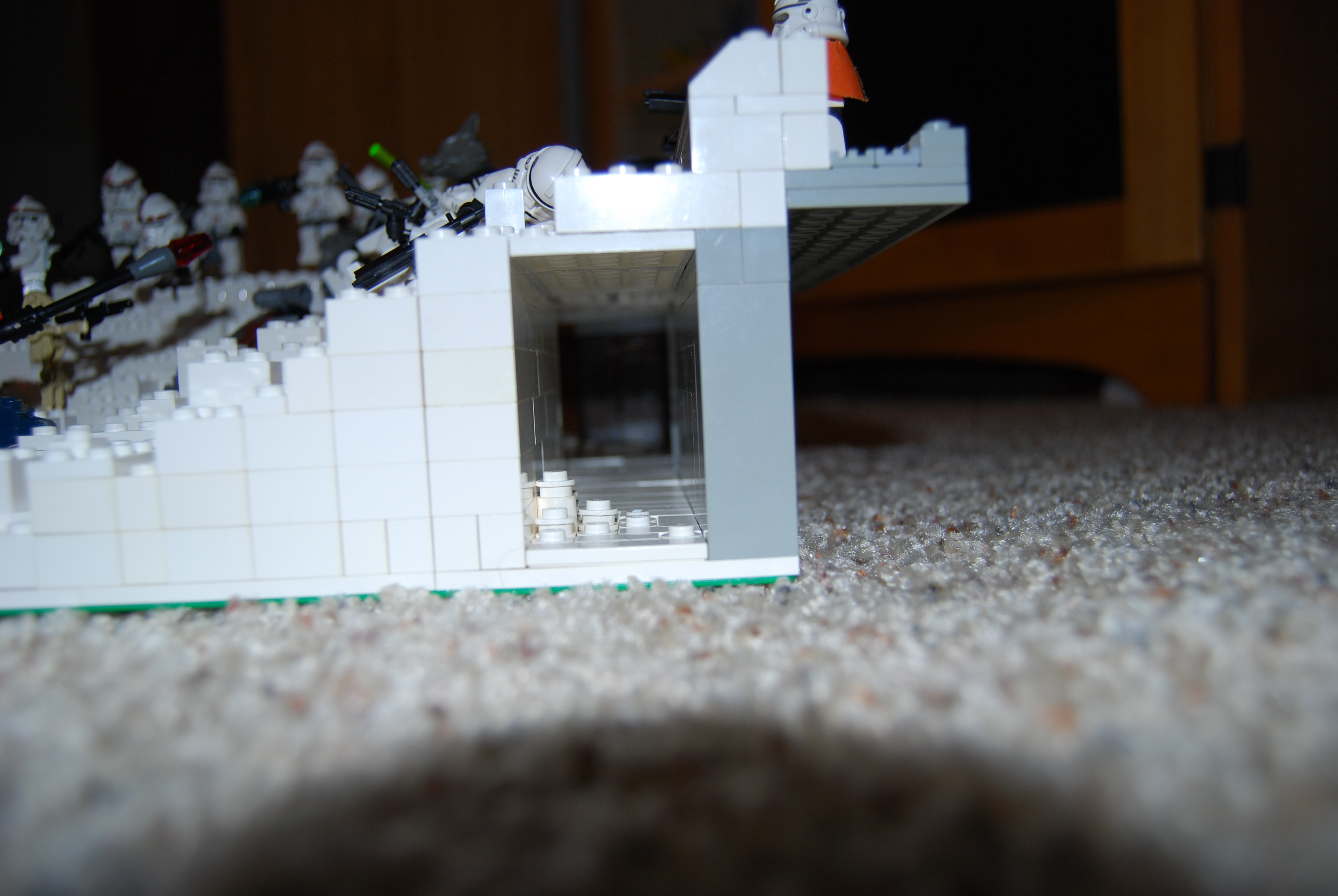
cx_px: 669
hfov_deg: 64.5
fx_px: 1061
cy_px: 448
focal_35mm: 28
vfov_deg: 45.8
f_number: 3.5
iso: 180
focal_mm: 19
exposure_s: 1/60
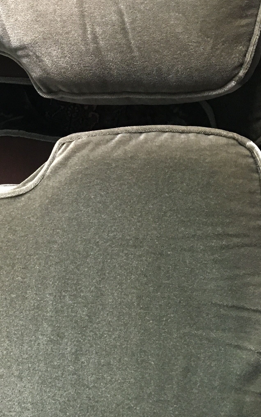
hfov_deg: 21.1
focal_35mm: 61
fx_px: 694
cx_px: 64
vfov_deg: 33.0
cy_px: 116
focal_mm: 4.15
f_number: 2.2
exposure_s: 1/20
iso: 200
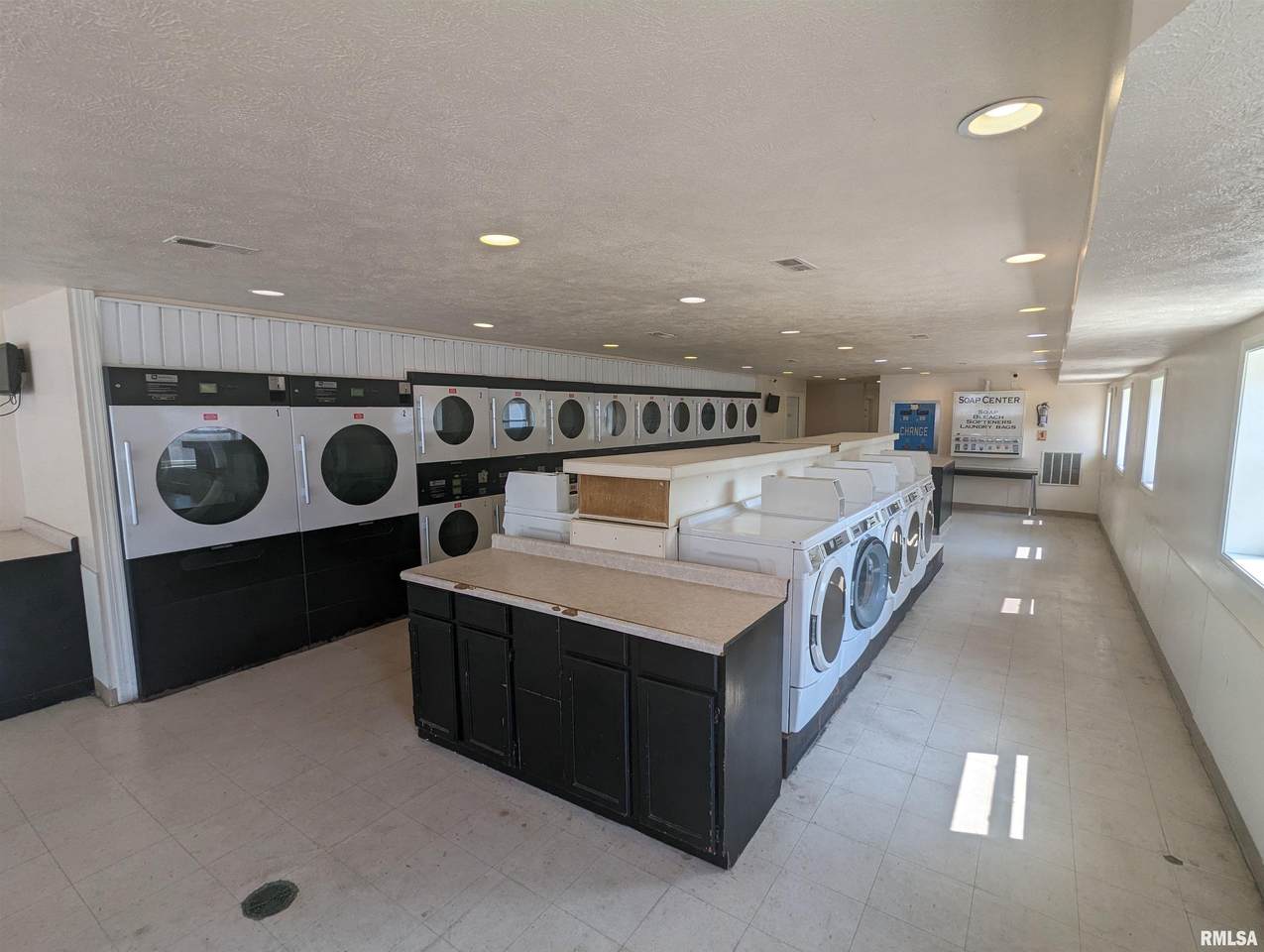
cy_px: 476
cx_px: 632
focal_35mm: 16
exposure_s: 1/120
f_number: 2.2
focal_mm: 2.35
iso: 47
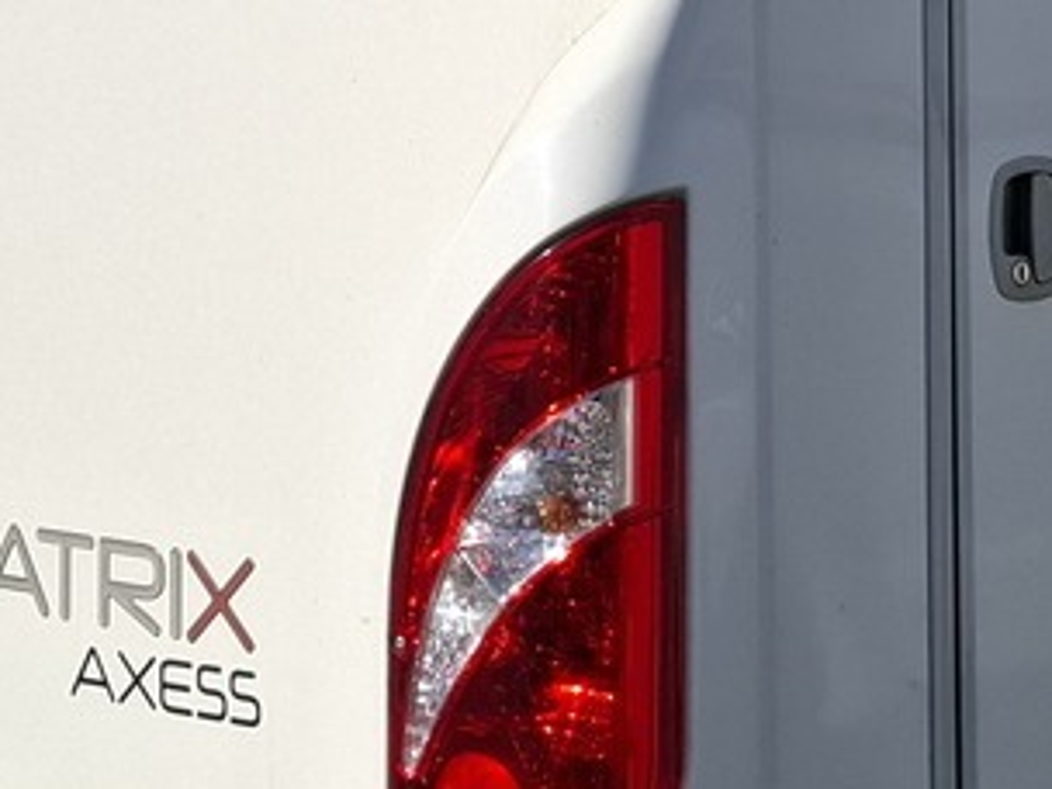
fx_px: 3313
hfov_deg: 18.0
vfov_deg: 13.4
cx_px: 761
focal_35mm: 109
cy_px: -42
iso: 50
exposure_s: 1/3257
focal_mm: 5.54
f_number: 1.8
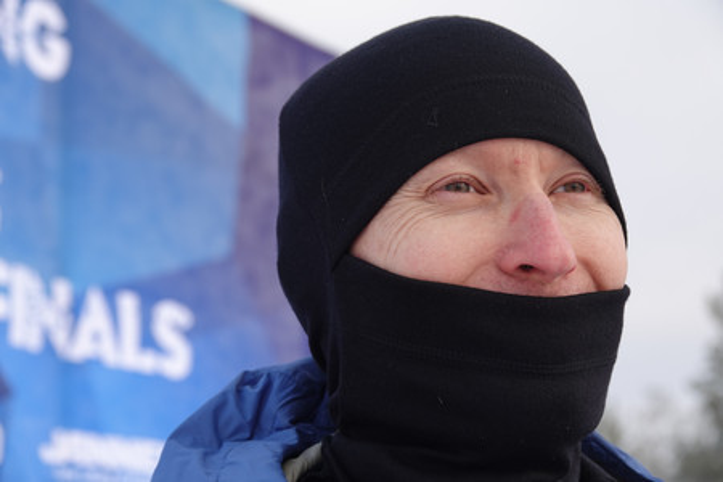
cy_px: 241
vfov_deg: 13.7
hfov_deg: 20.4
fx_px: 2008
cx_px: 362
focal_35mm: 100
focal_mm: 36.72
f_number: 4
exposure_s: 1/320
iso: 100
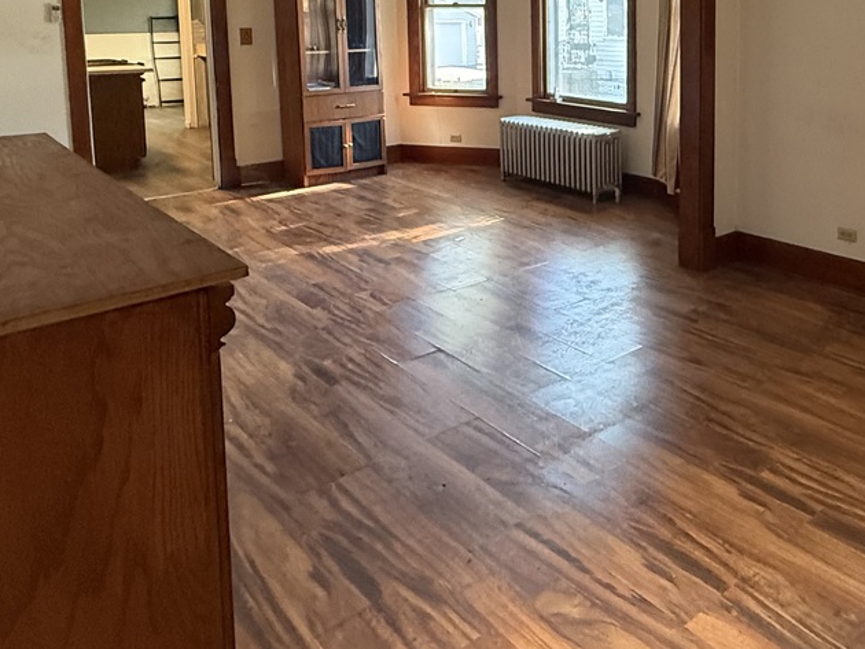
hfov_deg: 53.0
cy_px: 86
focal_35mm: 32
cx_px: 695
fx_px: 800
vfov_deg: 41.3
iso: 640
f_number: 2.2
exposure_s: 1/120
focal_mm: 2.22
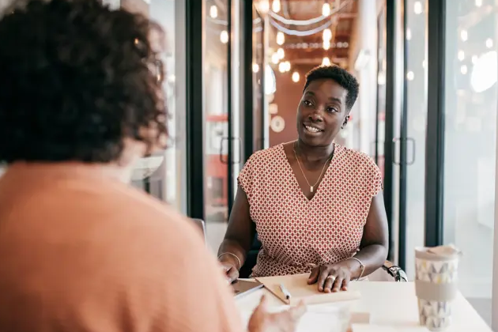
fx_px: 553
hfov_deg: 48.4
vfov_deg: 33.4
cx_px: 277
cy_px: 172
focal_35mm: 40
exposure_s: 1/100
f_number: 1.8
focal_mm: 35
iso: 400
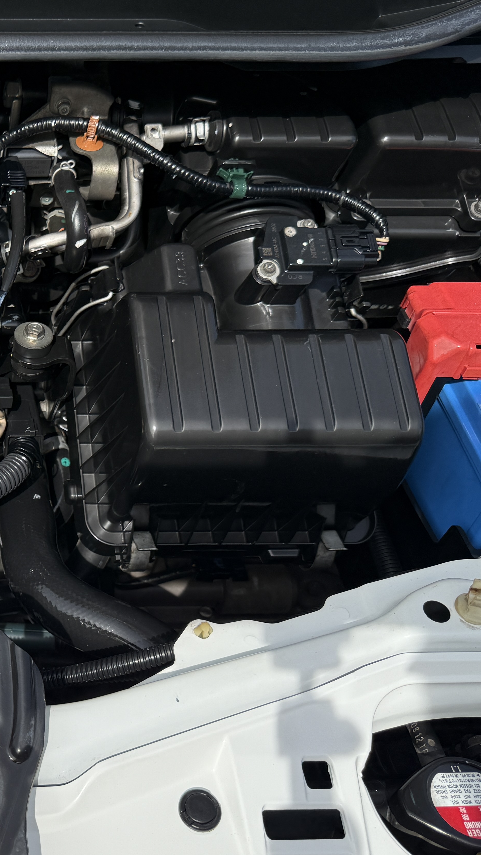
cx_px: -116
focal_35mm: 45
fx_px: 1020
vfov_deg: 45.5
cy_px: 424
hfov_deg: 23.9
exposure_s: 1/3759
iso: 80
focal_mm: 6.76
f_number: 1.78
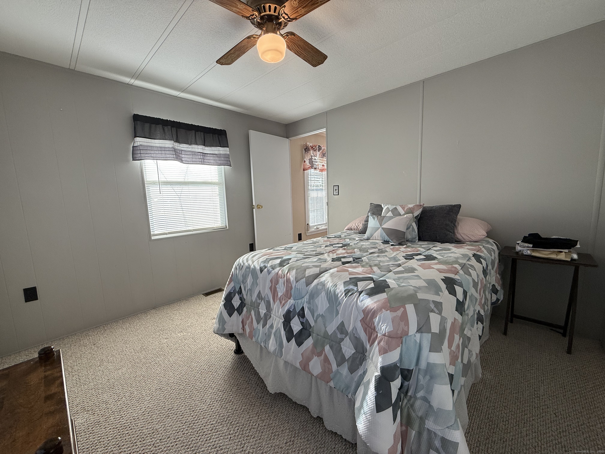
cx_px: 302
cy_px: 227
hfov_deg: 102.1
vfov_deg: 85.7
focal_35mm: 14
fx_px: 245
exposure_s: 1/125
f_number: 2.2
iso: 64
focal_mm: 2.22
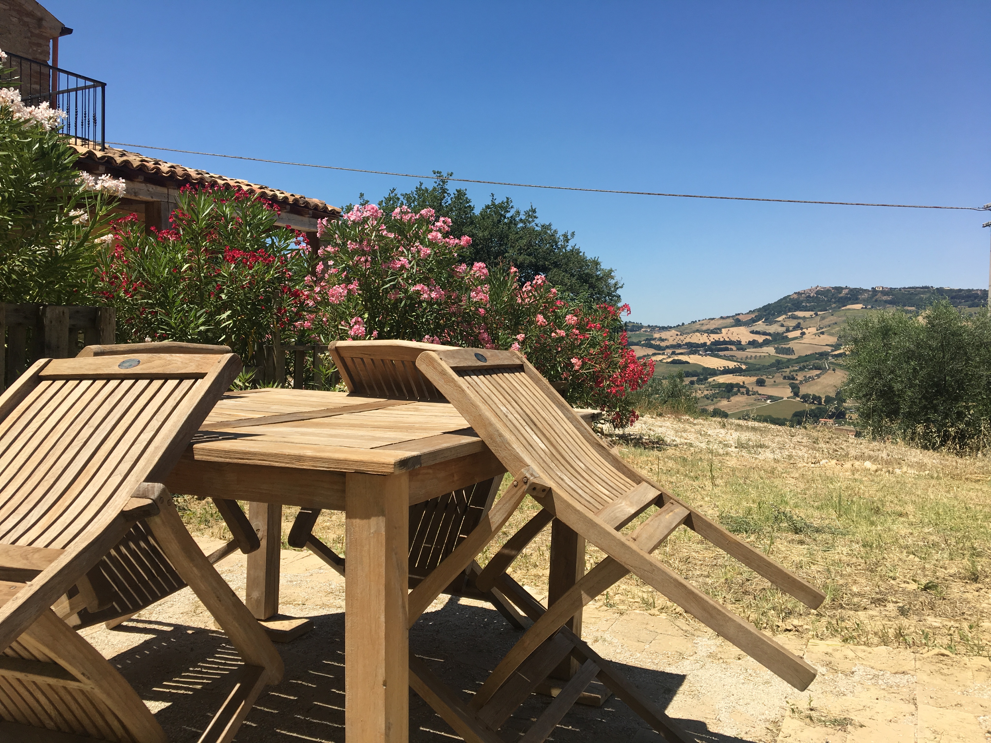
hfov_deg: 61.7
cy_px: 372
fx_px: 830
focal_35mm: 29
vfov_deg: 48.2
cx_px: 496
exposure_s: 1/1637
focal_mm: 4.15
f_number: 2.2
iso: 25
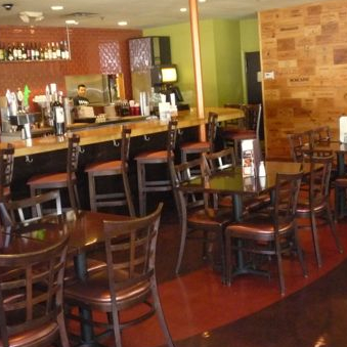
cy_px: 157
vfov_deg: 34.0
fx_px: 567
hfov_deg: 34.0
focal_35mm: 50
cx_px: 201
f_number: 3.3
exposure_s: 1/30
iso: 640
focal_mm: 5.2
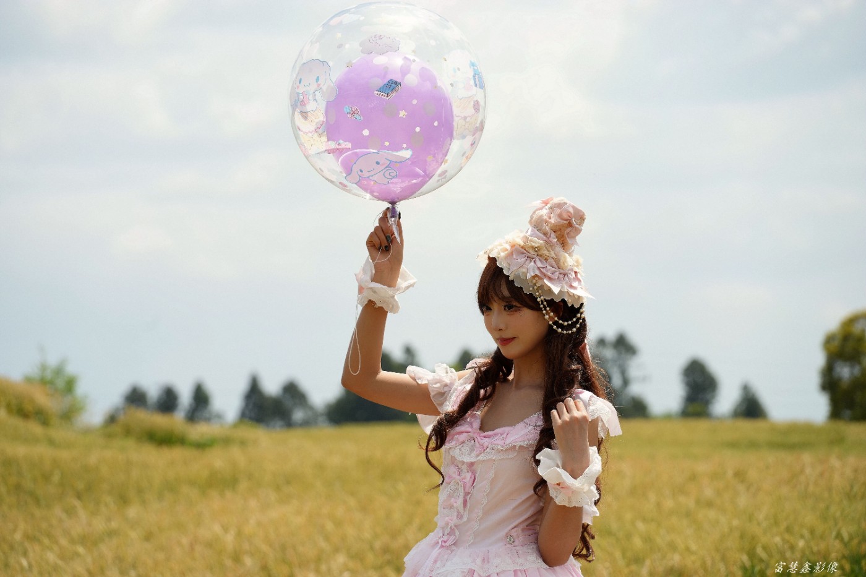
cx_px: 433
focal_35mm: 144
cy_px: 288
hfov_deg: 14.3
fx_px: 3463
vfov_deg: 9.5
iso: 100
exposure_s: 1/400
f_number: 6.3
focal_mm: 144
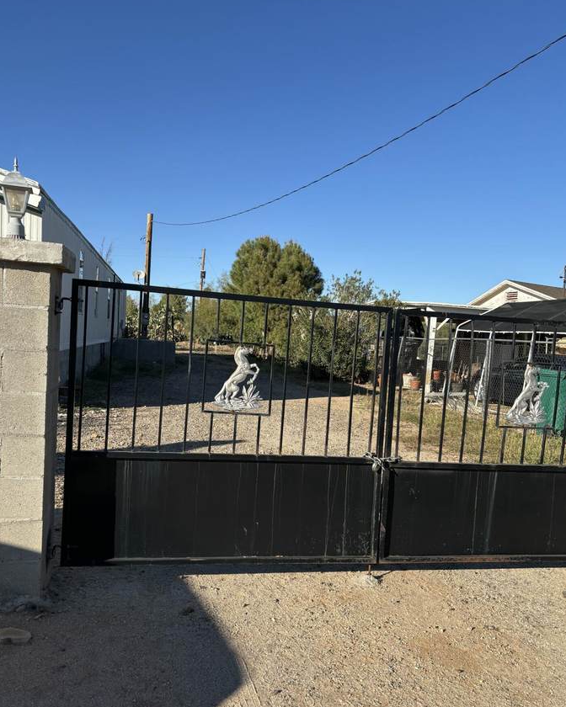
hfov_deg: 50.0
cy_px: 396
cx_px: 287
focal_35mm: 29
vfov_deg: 60.3
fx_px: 607
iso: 50
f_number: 1.6
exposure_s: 1/2513
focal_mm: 5.96
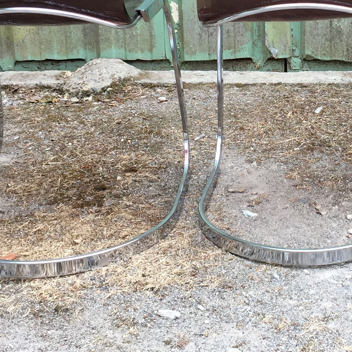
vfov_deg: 23.4
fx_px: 828
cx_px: 310
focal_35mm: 72
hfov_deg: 23.4
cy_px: 40
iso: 32
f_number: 2.2
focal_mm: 4.15
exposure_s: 1/377
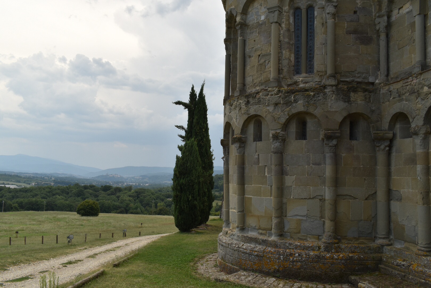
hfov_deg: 59.5
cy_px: 144
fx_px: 377
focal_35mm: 32
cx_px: 216
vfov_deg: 41.7
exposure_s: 1/50
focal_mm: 21
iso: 100
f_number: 14
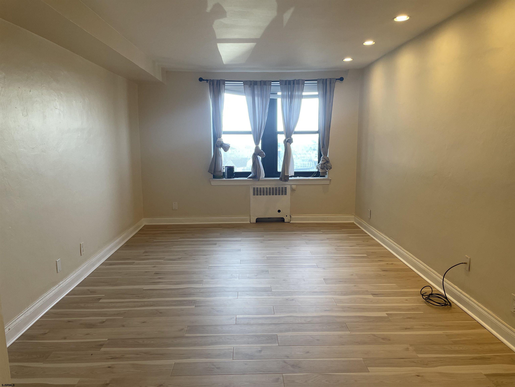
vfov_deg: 53.1
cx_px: 258
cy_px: 194
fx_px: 387
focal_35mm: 26
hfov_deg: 67.3
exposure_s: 1/120
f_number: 1.6
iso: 64
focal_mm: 4.2
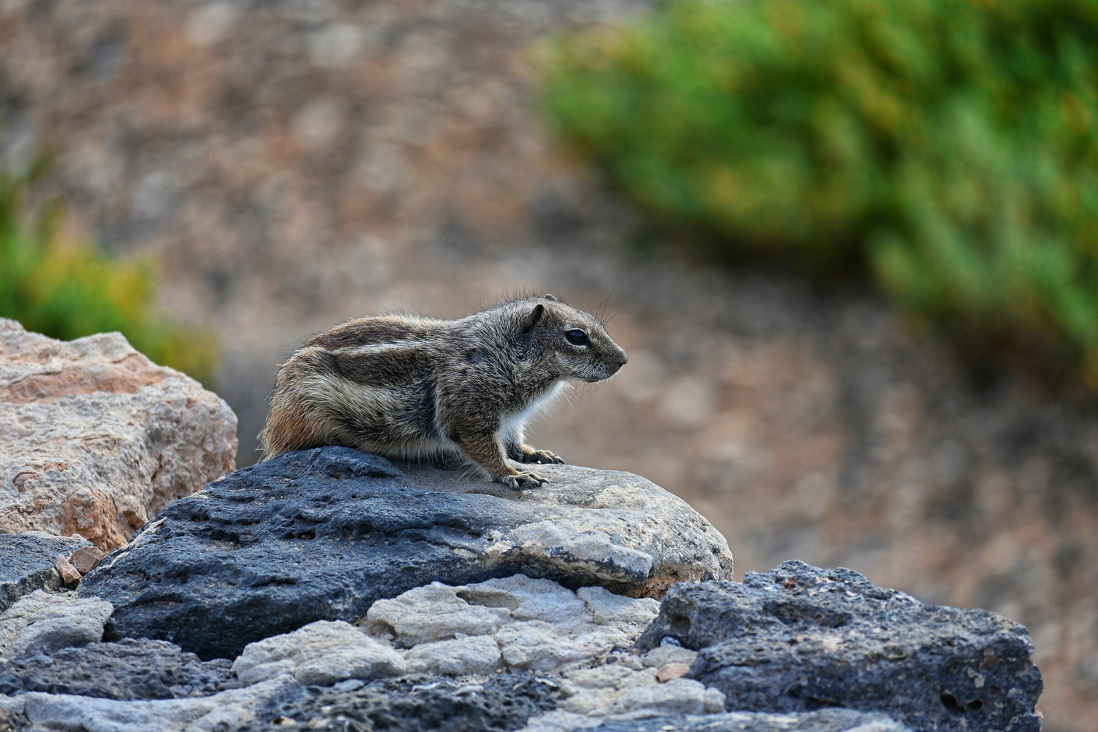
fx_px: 11437
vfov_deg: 3.7
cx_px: 549
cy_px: 366
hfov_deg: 5.5
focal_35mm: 375
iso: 100
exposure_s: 1/250
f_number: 6.3
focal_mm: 250
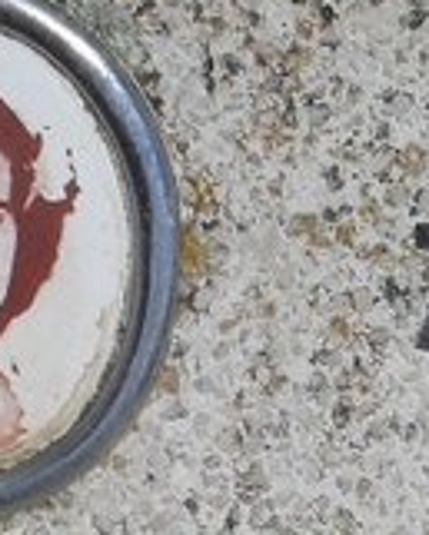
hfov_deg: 12.6
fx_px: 1934
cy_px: 804
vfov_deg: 14.7
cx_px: 306
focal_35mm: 122
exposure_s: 1/1000
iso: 100
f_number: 8.4
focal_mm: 6.3
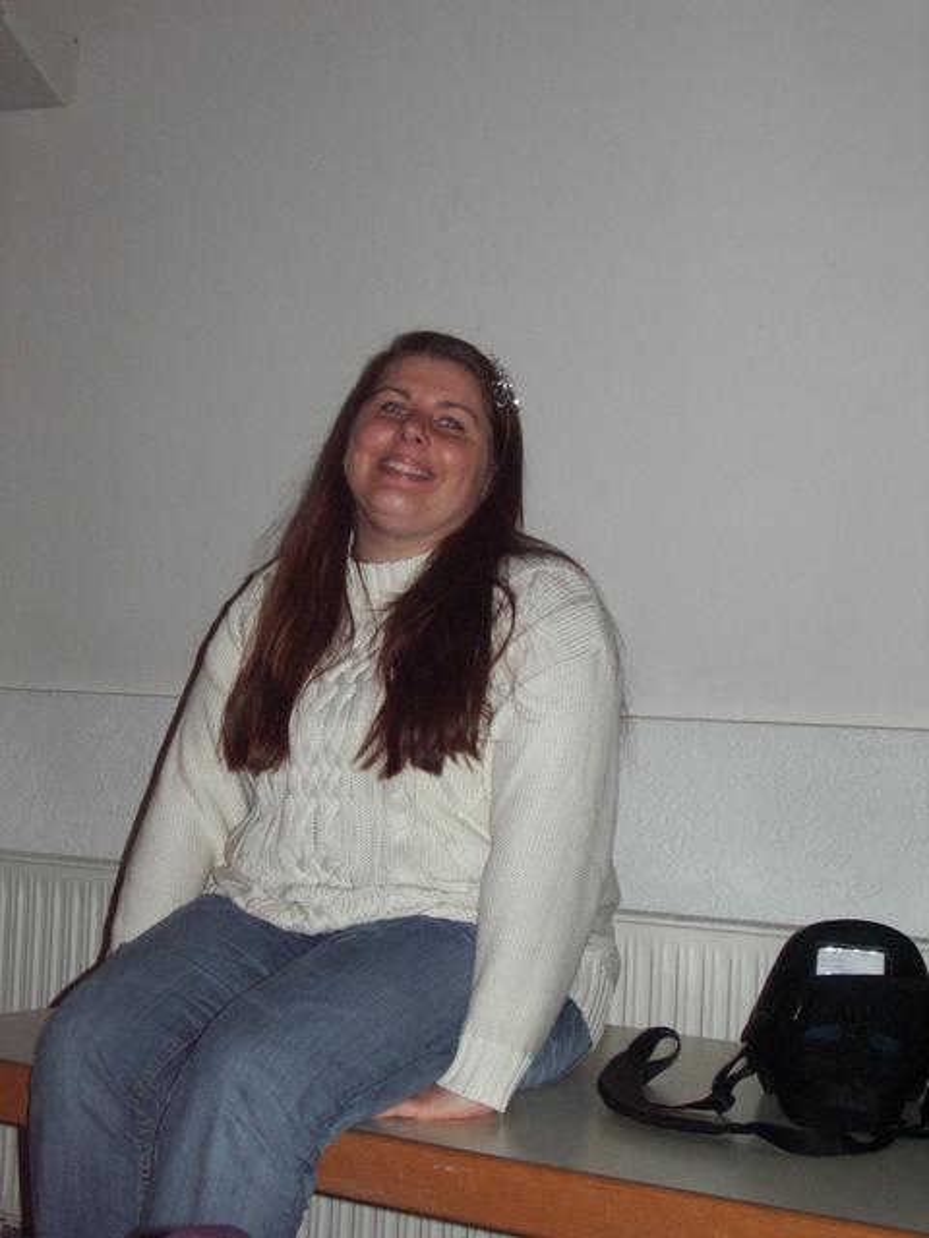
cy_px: 619
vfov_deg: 31.2
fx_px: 2219
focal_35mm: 62
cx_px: 464
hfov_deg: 23.7
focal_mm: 10.2
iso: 200
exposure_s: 1/50
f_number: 3.5
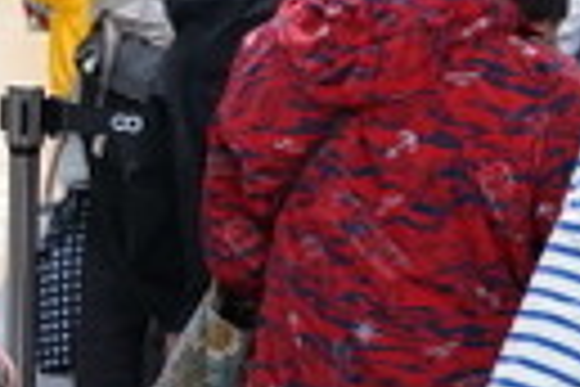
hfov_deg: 9.0
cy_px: -27
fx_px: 3609
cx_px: -274
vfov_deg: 6.1
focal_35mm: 224
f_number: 5.6
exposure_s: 1/60
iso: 1600
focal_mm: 48
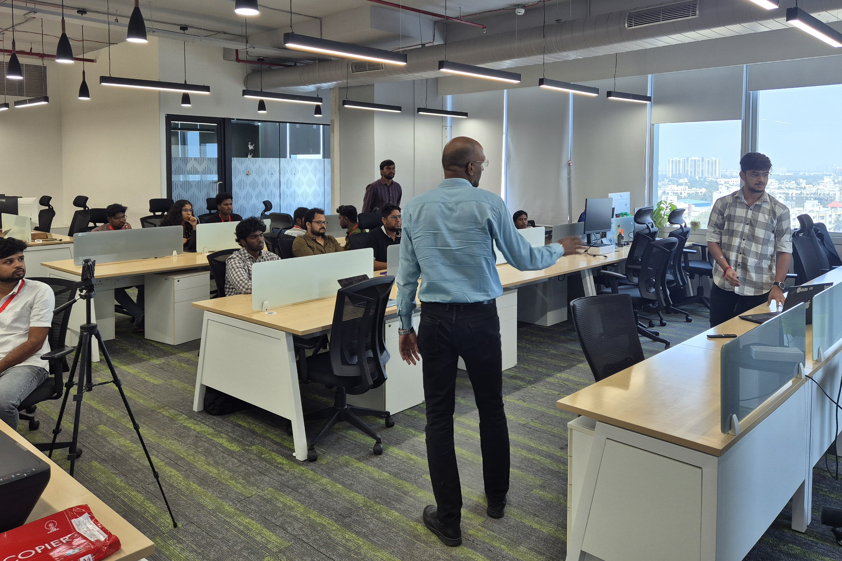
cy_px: 198
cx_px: 411
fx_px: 655
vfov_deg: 45.9
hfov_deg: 65.5
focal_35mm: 28
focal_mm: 5.4
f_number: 1.8
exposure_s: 1/100
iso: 64
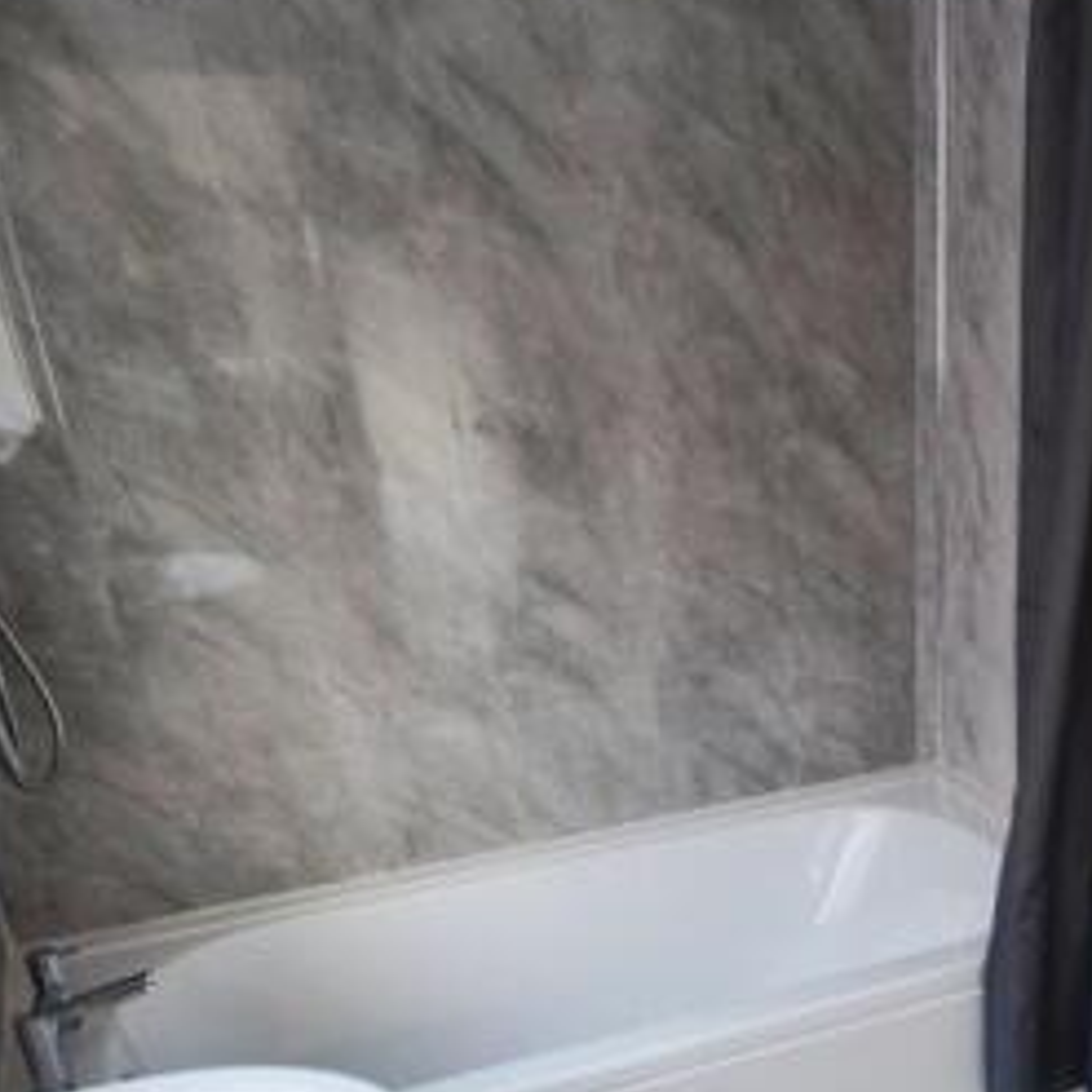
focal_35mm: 37
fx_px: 1325
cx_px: 904
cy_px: 900
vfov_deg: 42.4
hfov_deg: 42.4
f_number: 4.2
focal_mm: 11
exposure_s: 1/60
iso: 1100
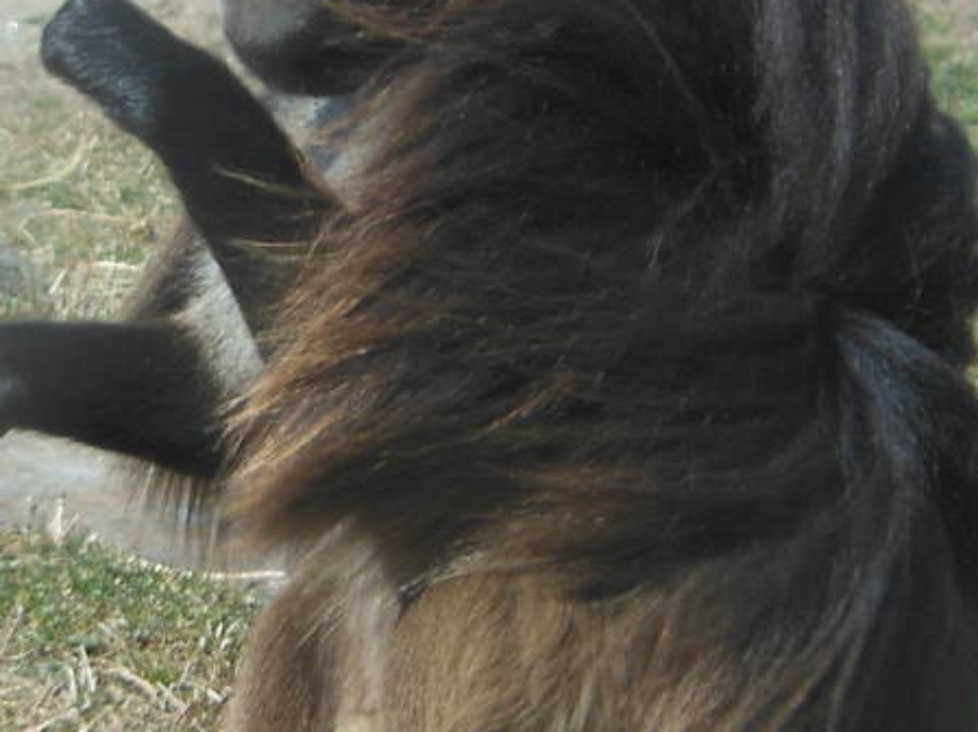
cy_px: 111
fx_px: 19733
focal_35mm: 699
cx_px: 296
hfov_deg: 2.8
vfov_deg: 2.1
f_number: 5.6
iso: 80
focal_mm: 35
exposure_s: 1/250
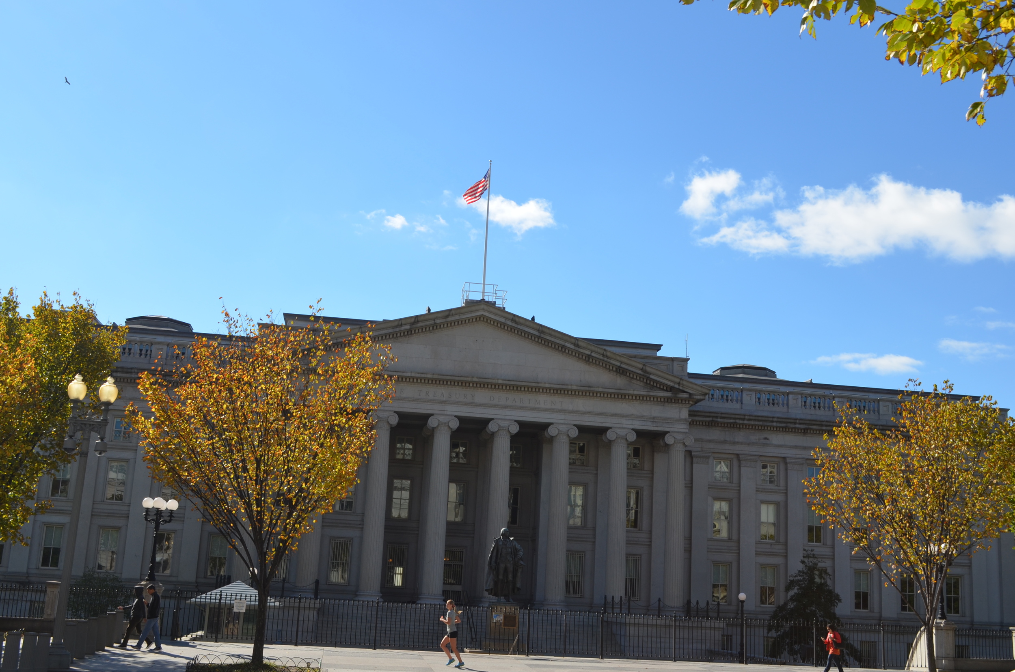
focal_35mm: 39
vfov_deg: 34.1
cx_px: 508
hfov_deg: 49.6
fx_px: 1097
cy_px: 336
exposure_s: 1/250
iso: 140
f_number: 8
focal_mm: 26
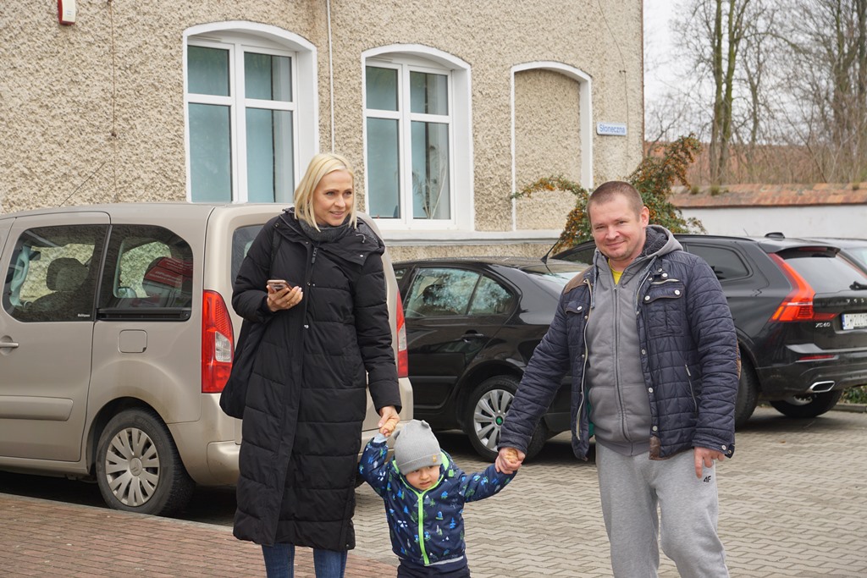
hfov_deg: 27.0
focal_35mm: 75
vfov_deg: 18.2
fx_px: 1806
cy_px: 289
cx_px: 434
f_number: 4.5
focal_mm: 50
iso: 100
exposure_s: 1/200
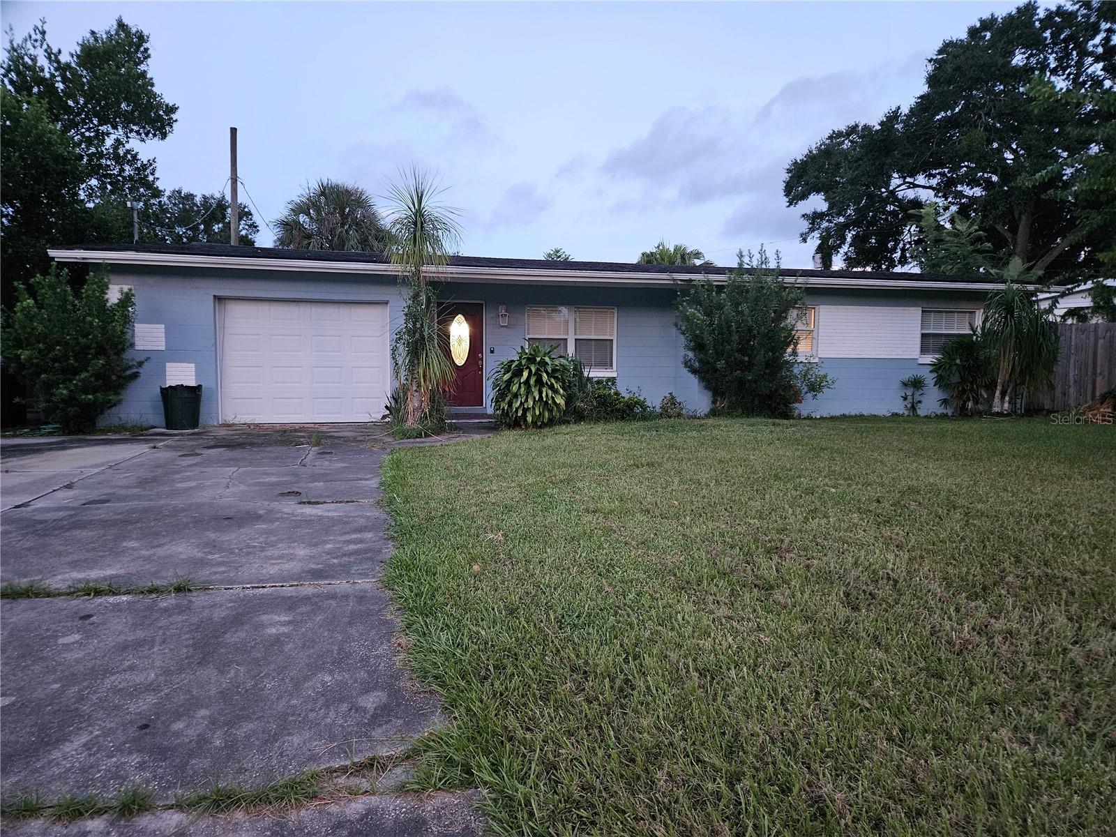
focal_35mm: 23
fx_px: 742
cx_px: 558
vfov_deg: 58.9
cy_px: 418
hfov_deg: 73.9
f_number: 1.8
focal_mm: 5.4
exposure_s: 1/24
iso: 640
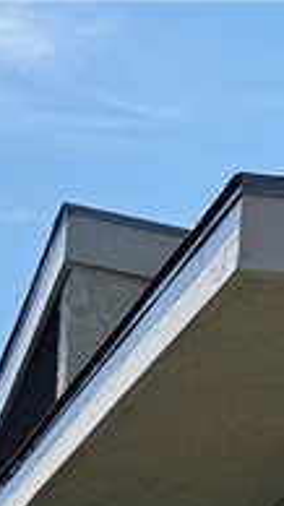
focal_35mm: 138
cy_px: 1333
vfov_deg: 11.7
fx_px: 1849
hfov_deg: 8.7
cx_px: 13
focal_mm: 6.76
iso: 80
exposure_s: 1/1923
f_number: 1.78
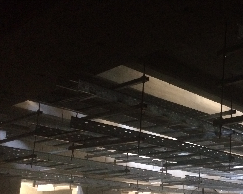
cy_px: 123
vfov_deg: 28.0
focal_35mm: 54
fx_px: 388
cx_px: 183
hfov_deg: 34.0
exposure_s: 1/17
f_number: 2.2
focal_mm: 4.15
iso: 640
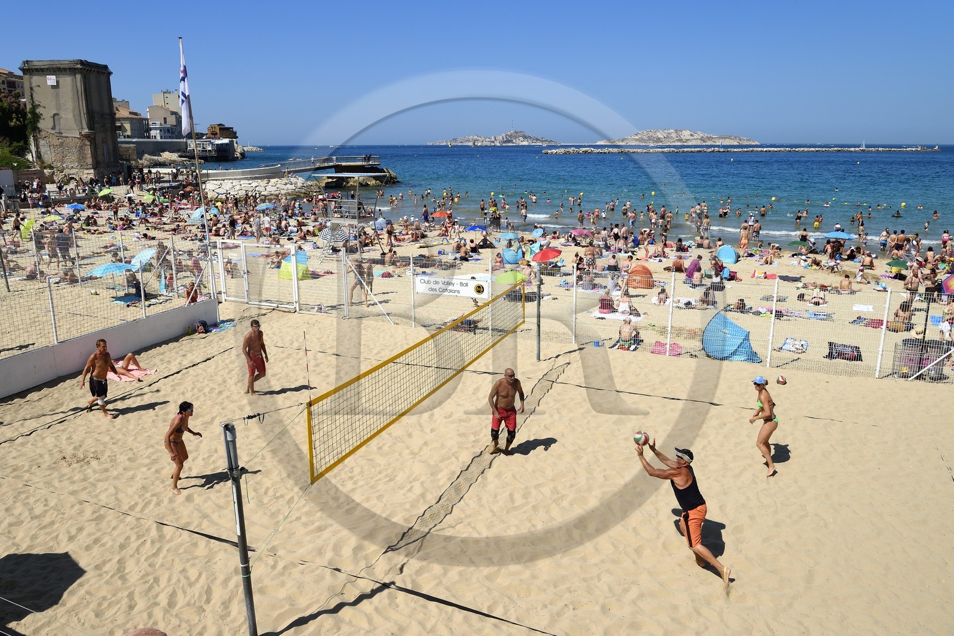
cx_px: 477
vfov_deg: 53.1
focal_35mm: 24
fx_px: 636
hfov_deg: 73.8
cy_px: 318
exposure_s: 1/320
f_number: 13
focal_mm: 24
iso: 200
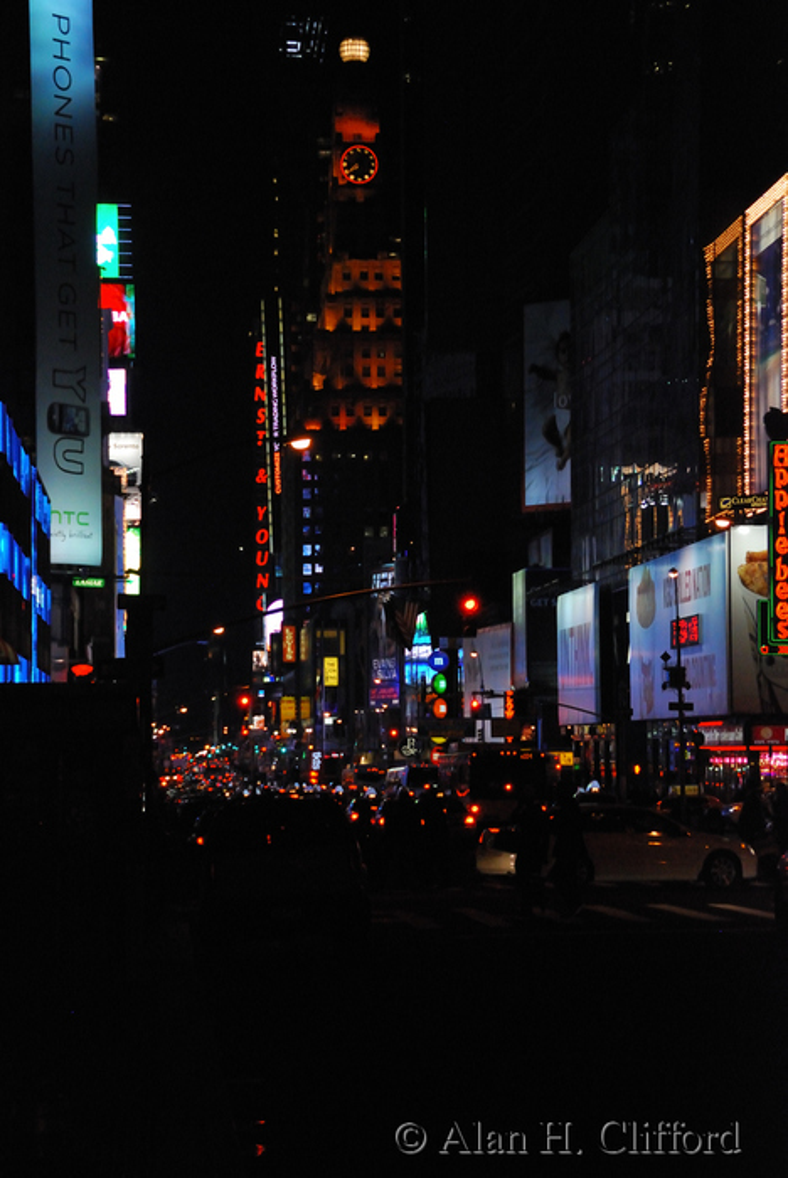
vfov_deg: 19.4
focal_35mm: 105
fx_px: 3440
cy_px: 589
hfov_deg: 13.1
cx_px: 394
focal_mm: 70
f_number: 5
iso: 1600
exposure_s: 1/200
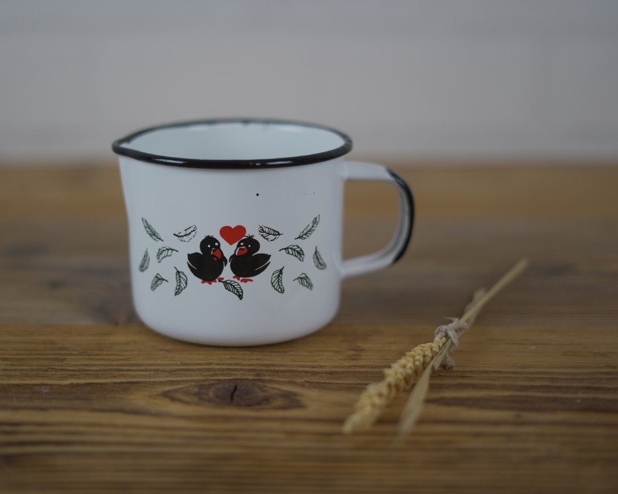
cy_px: 246
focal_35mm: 57
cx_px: 264
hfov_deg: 33.0
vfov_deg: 26.7
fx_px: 1042
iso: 200
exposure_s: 1/250
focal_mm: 50
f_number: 1.8
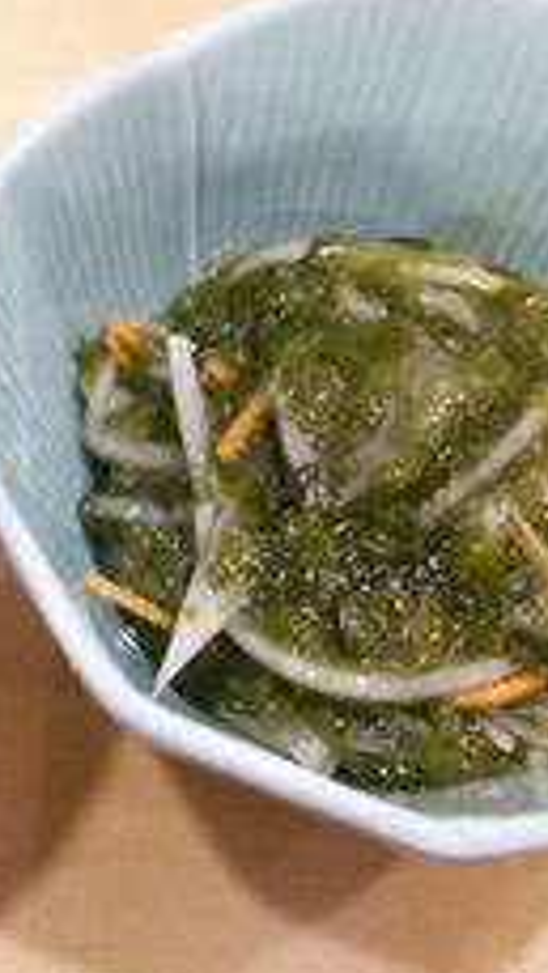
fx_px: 1471
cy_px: 416
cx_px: -153
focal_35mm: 57
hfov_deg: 19.5
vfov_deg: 36.5
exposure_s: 1/21
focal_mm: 4.06
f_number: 1.94
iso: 200
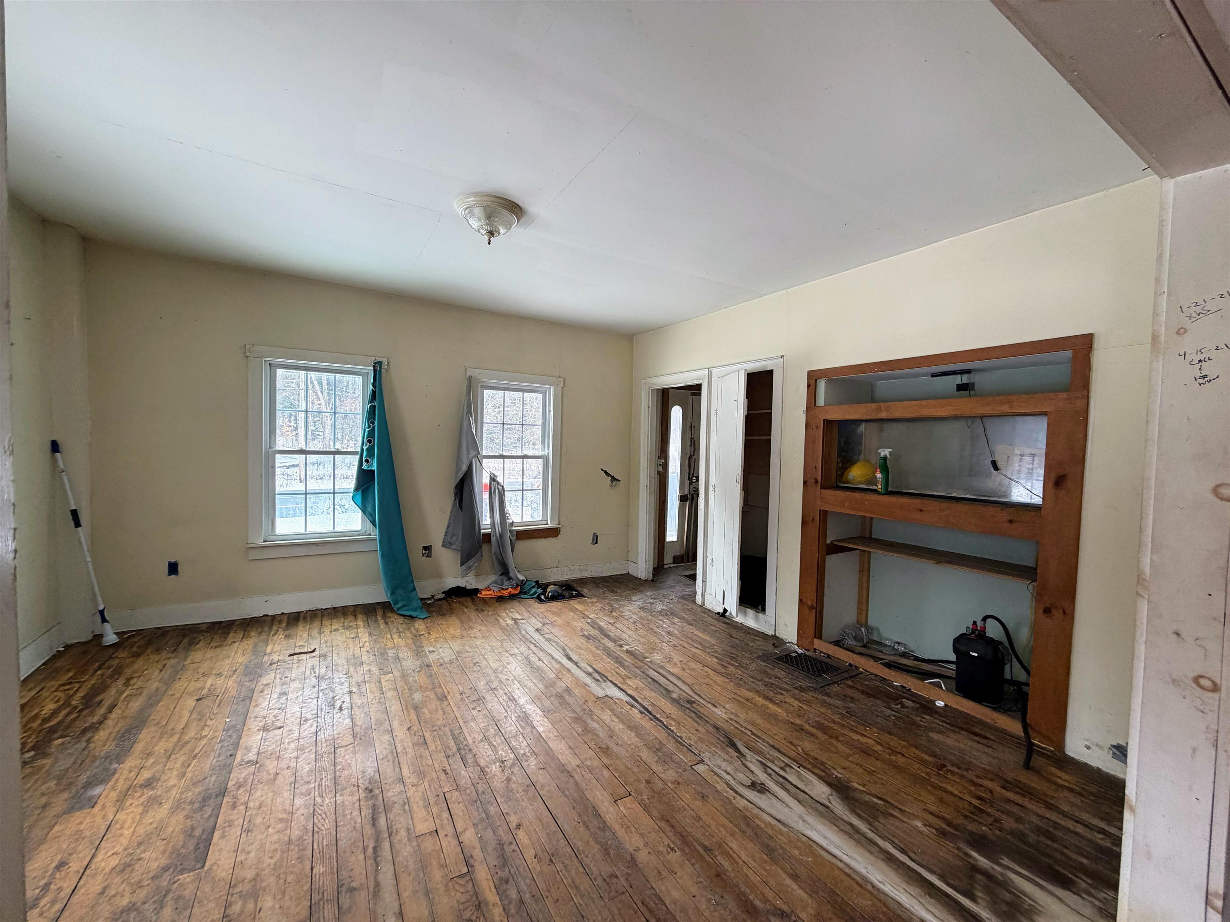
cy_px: 461
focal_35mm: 14
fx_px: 497
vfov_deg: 85.7
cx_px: 615
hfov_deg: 102.1
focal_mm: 2.22
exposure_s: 1/121
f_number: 2.2
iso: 160
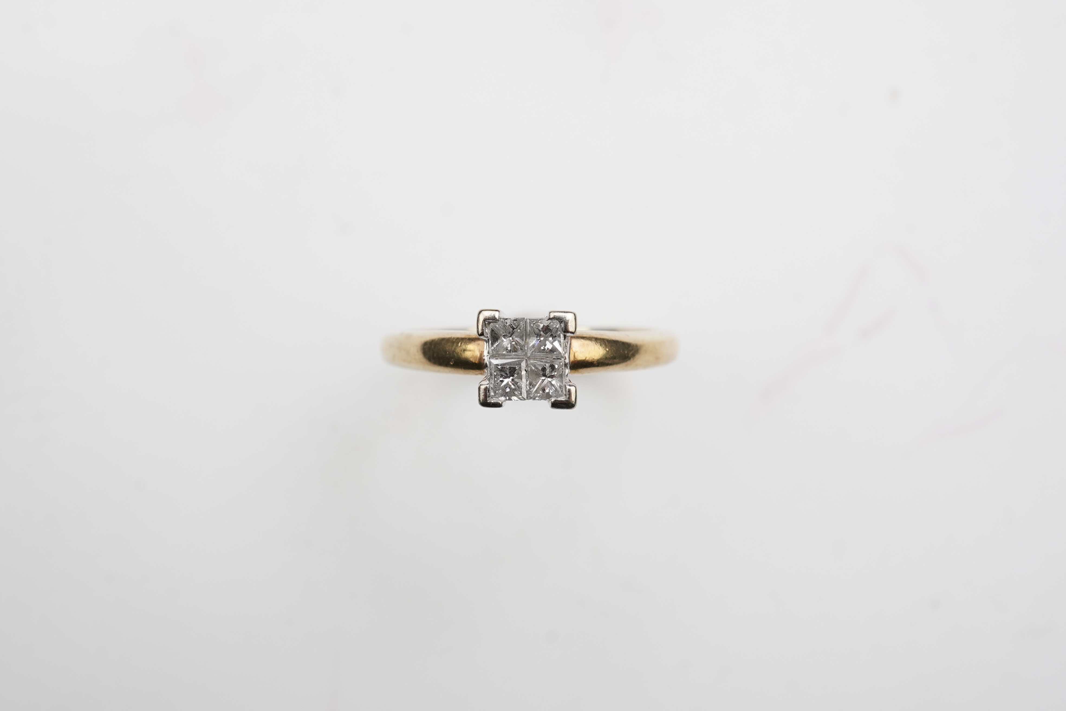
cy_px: 356
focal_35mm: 45
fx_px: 1332
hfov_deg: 43.6
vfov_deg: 29.9
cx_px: 533
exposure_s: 1/100
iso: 500
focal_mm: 30
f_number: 16
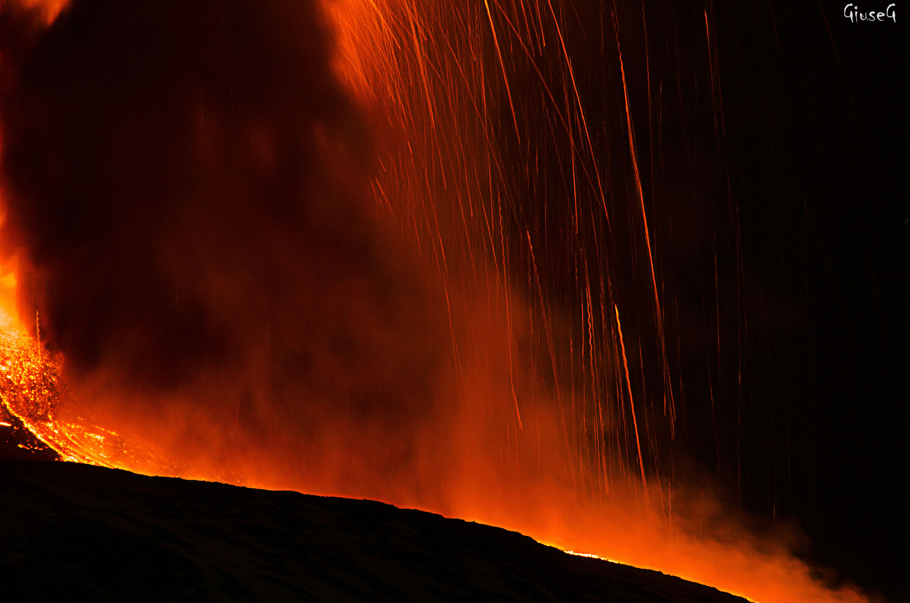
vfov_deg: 1.5
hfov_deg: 2.3
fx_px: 22705
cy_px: 302
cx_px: 455
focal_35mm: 900
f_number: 11
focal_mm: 600
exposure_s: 3.6
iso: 100
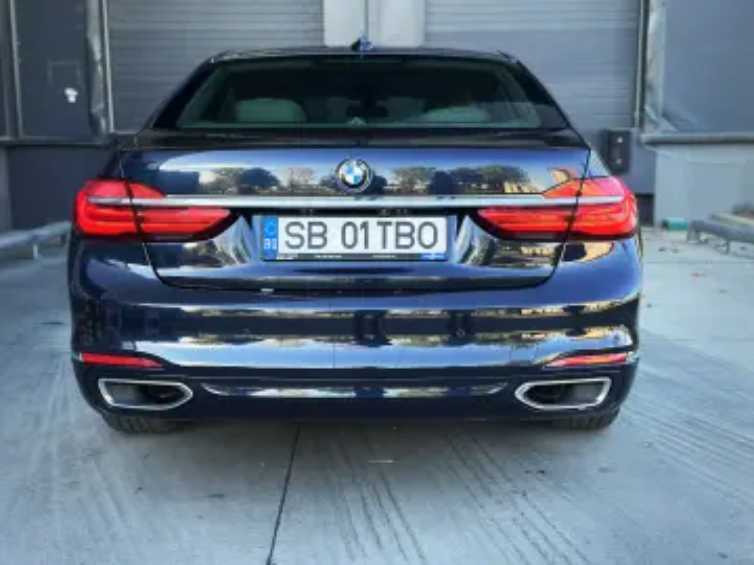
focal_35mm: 48
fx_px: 1046
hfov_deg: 39.7
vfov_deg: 30.3
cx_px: 377
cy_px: 282
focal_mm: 6.86
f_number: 1.78
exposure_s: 1/341
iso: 80
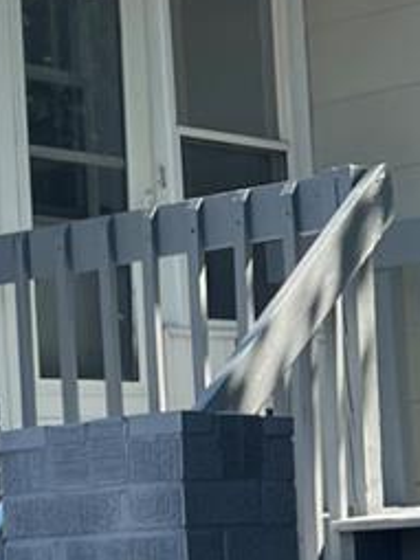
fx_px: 2477
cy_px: 597
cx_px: -225
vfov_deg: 12.7
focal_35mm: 153
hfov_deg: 9.4
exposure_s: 1/887
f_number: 1.5
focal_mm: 5.7
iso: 50
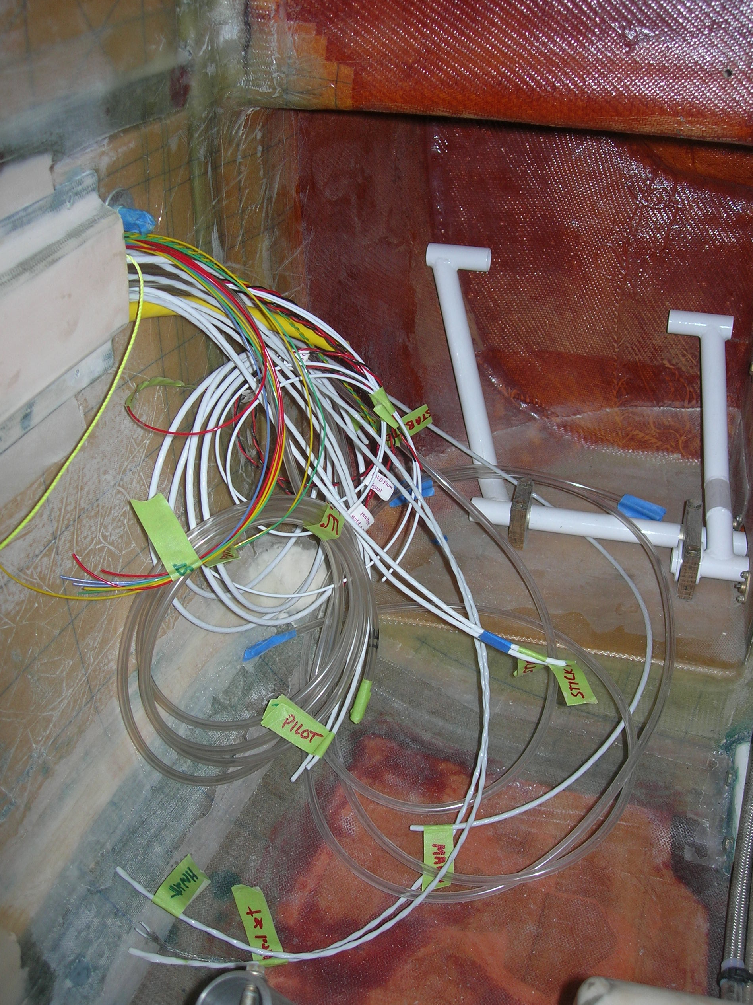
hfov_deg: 36.8
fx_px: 1131
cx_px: 376
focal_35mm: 39
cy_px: 513
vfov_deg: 47.9
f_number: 2.8
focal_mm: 7.8
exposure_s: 1/60.1
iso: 64
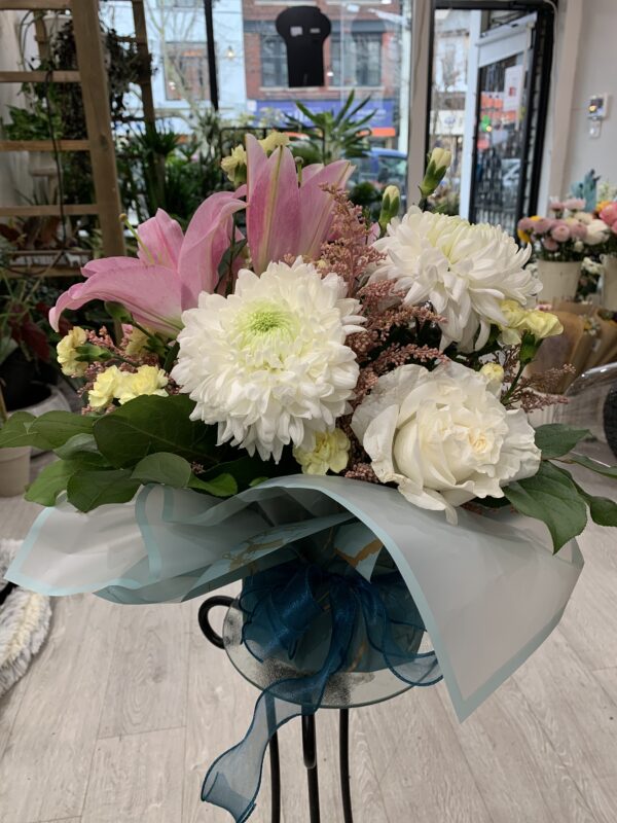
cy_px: 412
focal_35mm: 26
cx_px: 308
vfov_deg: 67.3
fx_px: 618
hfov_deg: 53.1
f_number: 1.8
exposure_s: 1/60
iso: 64
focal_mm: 4.25
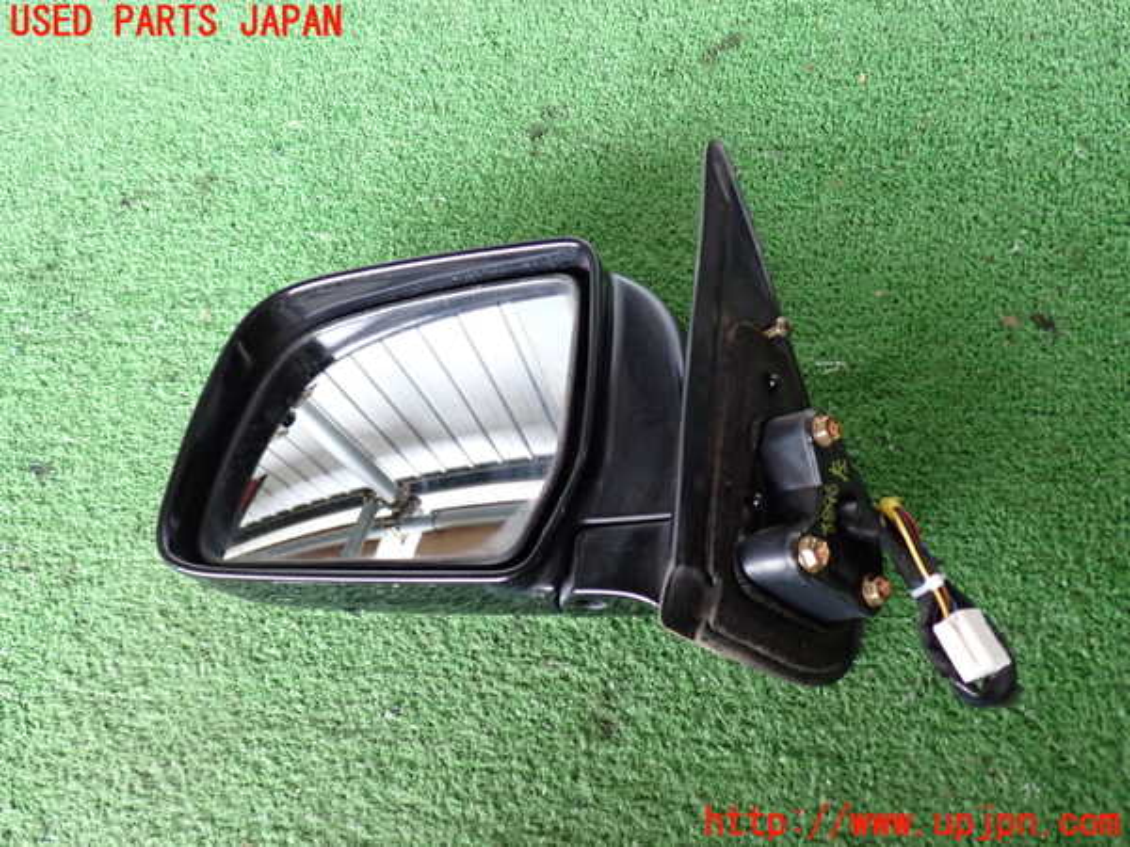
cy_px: 424
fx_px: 1045
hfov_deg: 56.8
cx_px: 565
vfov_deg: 44.2
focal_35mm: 32
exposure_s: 1/30
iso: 400
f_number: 2.4
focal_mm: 5.79
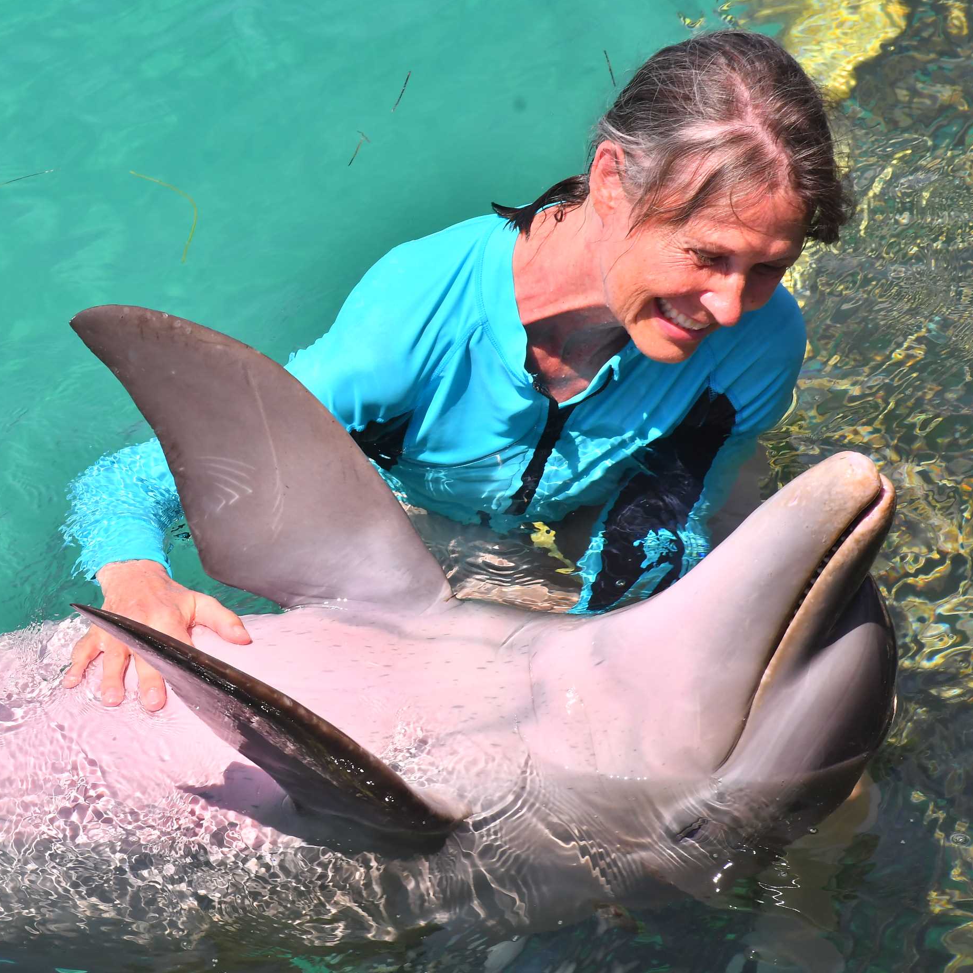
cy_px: 485
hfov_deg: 8.7
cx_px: 255
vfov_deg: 8.7
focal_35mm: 201
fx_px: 6392
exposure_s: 1/500
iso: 200
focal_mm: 105
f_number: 13
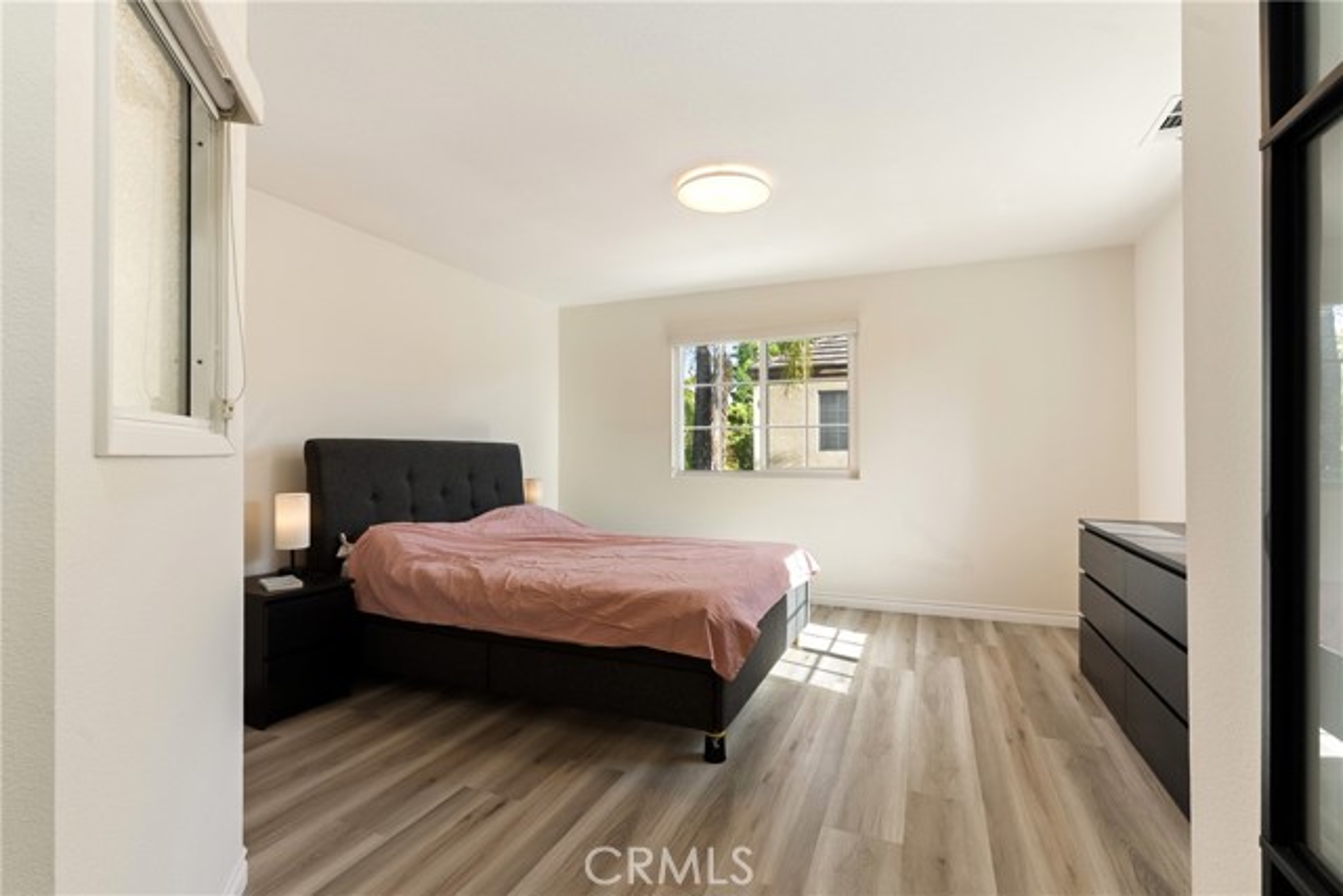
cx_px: 672
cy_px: 448
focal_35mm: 16
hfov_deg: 96.7
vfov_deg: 73.8
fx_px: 597
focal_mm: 16
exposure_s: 1/8
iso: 320
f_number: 9
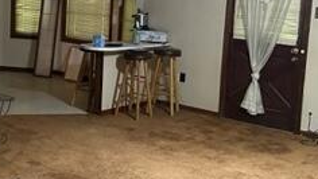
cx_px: 65
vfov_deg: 17.0
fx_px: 599
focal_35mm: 71
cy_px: 54
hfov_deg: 29.1
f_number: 1.78
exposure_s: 1/40
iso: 800
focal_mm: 6.86
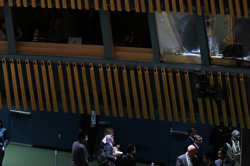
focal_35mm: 199
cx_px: 91
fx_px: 1382
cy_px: 134
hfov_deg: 10.3
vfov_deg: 6.9
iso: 3200
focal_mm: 110
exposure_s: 1/320
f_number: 3.2
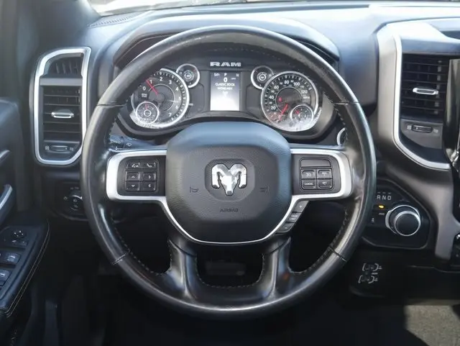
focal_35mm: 38
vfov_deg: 37.8
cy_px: 173
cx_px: 230
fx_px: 505
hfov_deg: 48.9
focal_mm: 19
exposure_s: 1/60
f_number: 5
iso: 640
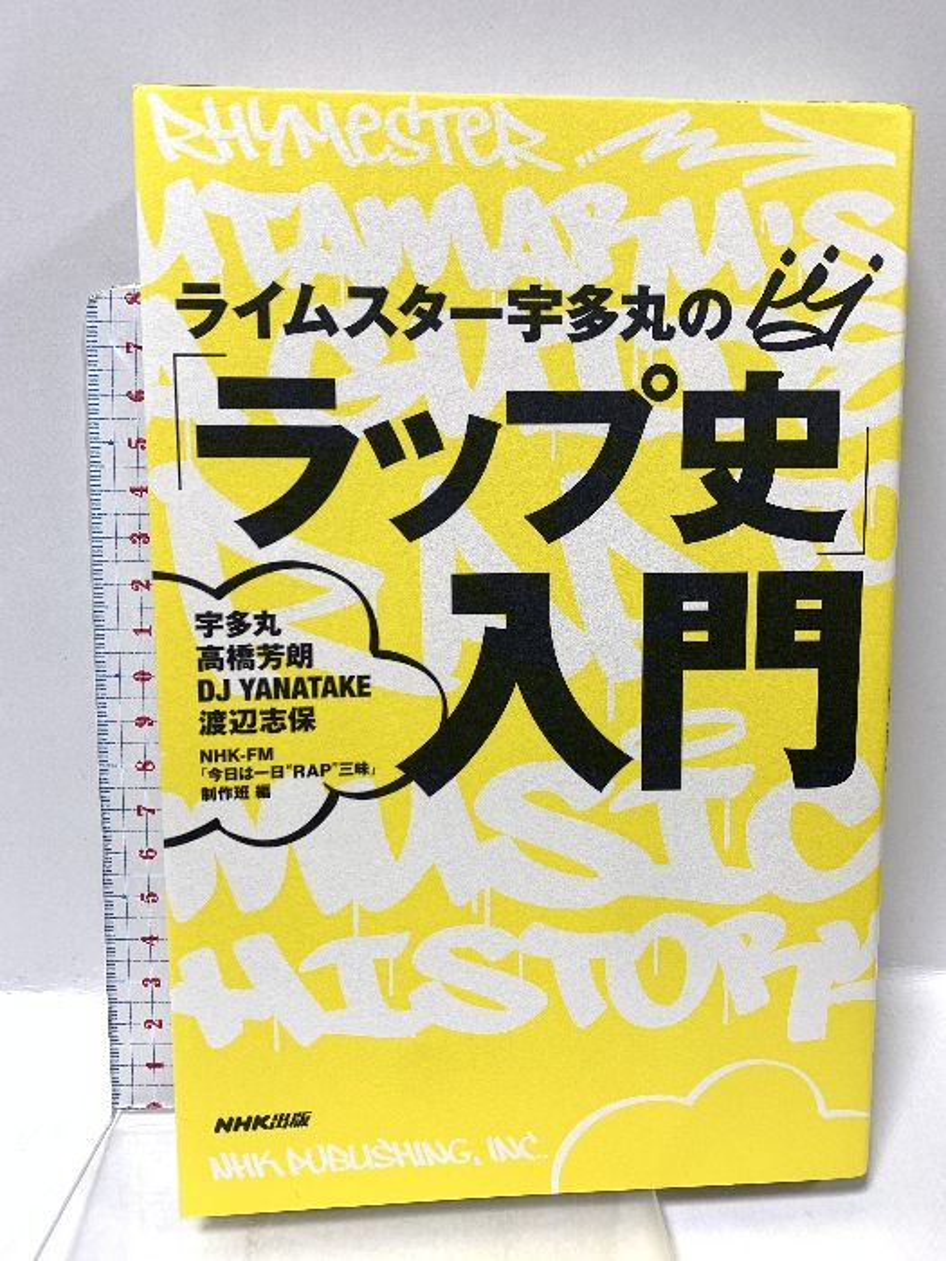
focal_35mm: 26
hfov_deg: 53.1
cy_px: 630
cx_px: 473
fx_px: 947
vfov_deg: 67.3
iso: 100
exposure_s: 1/88
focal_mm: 4.25
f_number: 1.8
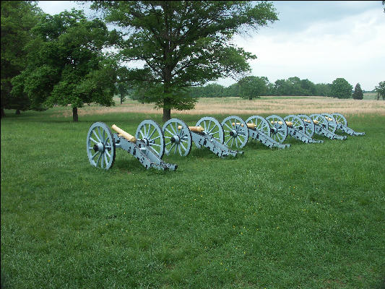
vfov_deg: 44.2
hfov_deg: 56.8
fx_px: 356
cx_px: 192
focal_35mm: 32
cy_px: 144
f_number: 3.5
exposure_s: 1/60
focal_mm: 8.32
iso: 100
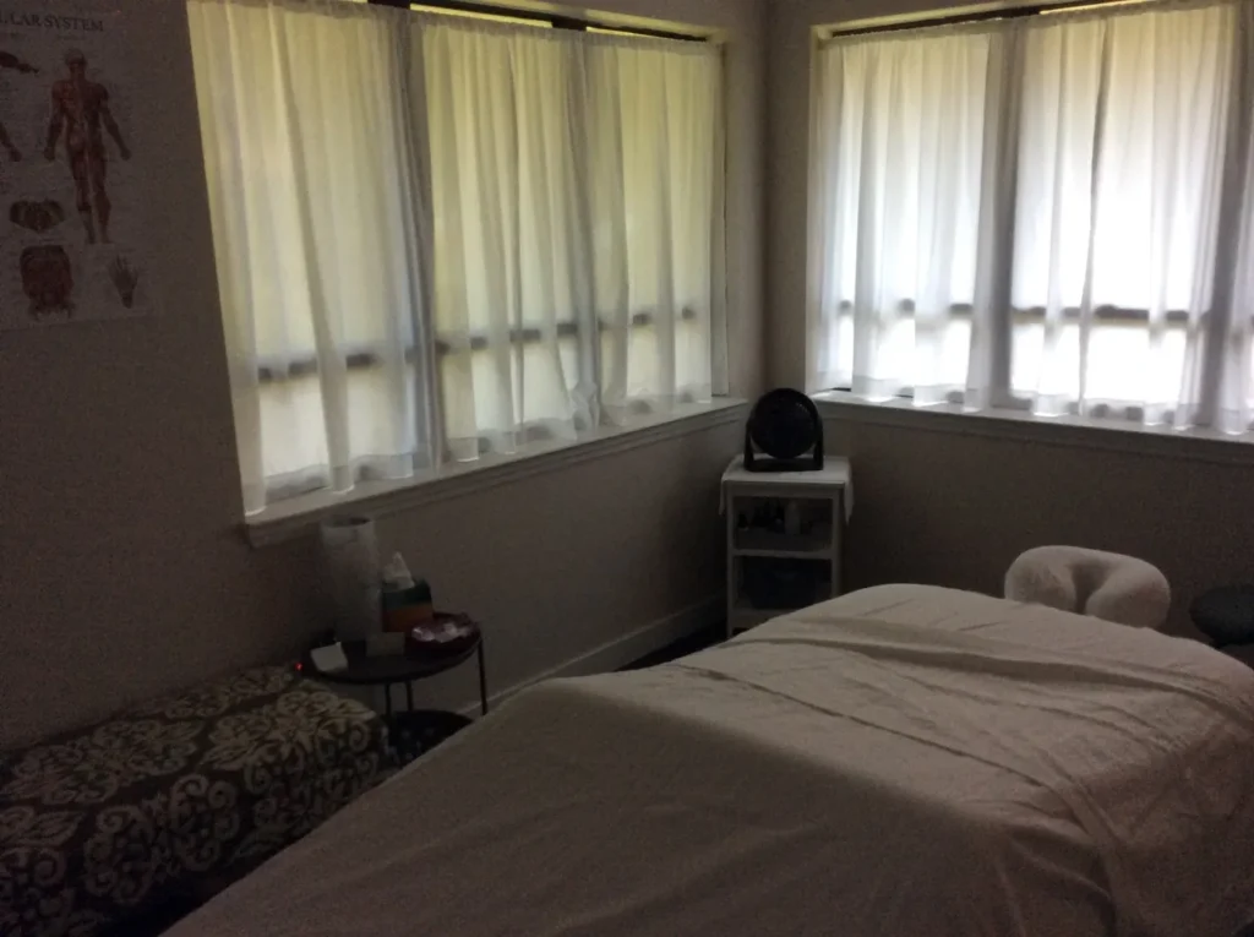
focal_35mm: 32
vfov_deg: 44.1
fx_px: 1158
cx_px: 627
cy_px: 468
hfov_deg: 56.9
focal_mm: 3.3
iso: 80
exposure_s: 1/25
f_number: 2.4
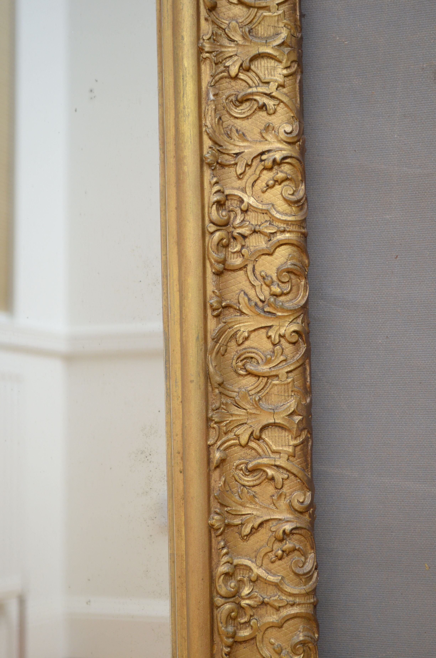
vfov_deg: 29.3
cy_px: 329
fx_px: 1259
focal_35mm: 69
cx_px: 218
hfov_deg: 19.6
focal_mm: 46
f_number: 5.6
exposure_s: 1/125
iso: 1000
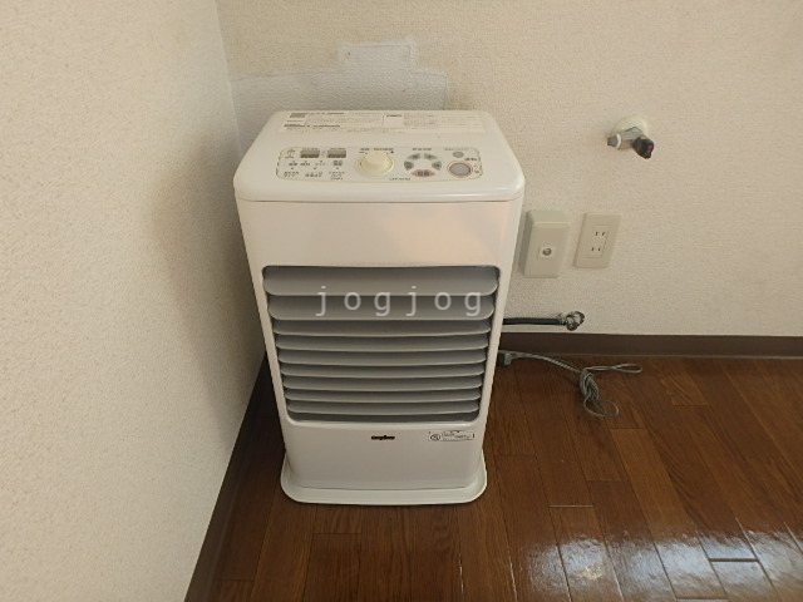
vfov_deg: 63.4
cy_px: 301
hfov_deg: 79.0
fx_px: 487
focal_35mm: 21
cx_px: 402
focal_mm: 3.7
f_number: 3.5
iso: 160
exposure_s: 1/60
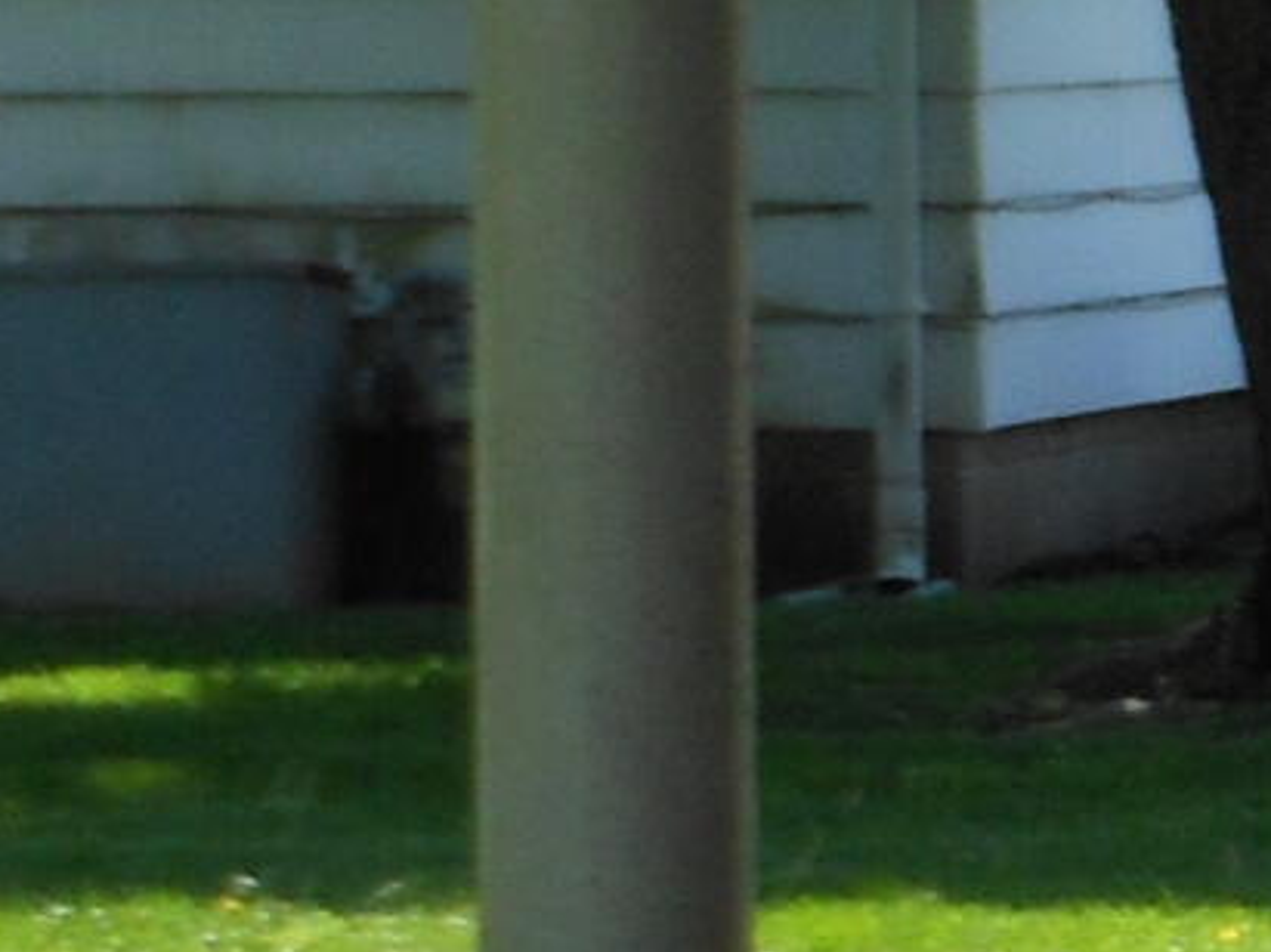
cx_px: 3968
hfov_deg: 4.8
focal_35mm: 394
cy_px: -136
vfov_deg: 3.8
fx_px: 14462
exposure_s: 1/200
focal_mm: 9.6
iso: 80
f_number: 4.9
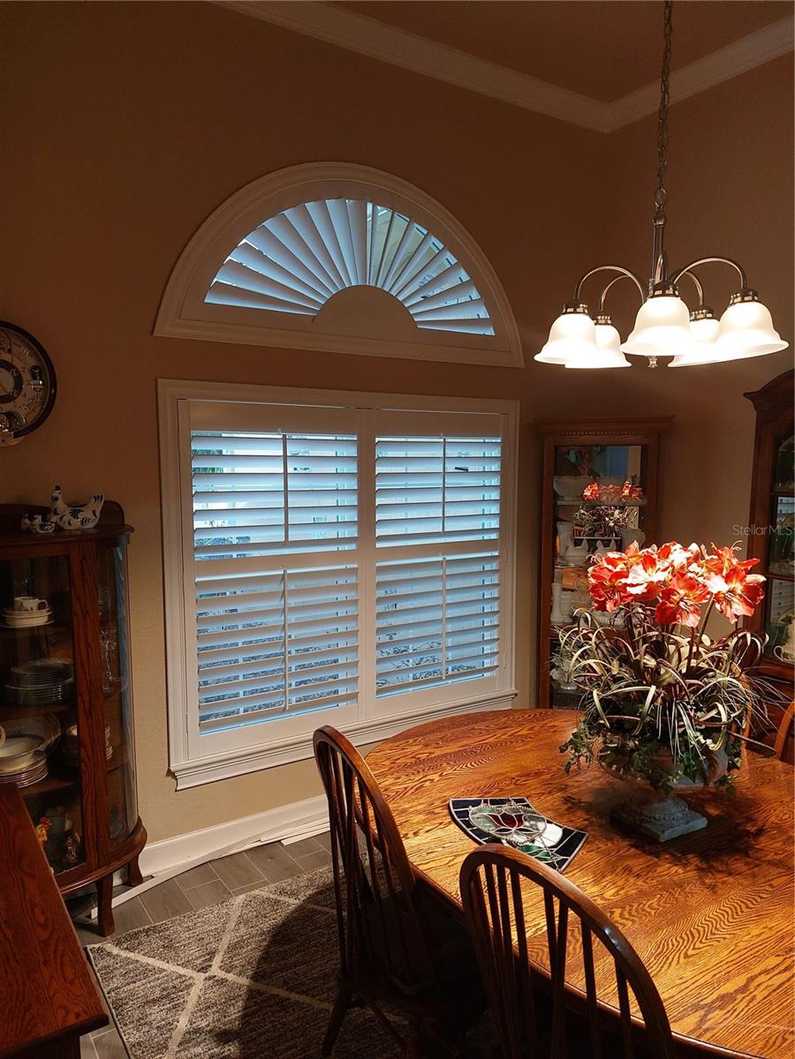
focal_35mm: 24
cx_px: 398
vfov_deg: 71.6
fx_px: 735
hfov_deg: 56.8
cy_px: 530
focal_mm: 5.23
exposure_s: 1/60
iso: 320
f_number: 1.8
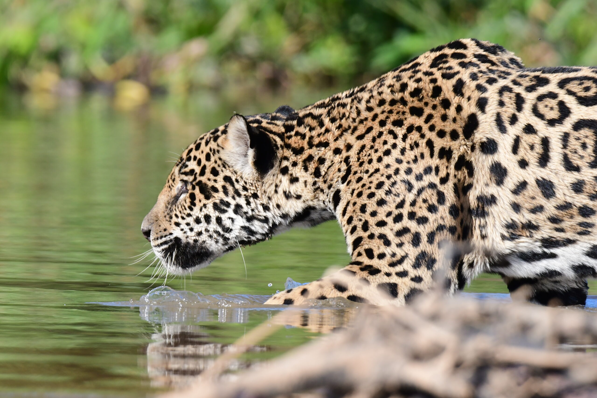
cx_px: 298
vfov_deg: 1.4
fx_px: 16583
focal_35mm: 1000
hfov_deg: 2.1
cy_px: 199
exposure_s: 1/1250
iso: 640
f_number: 7.1
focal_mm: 500
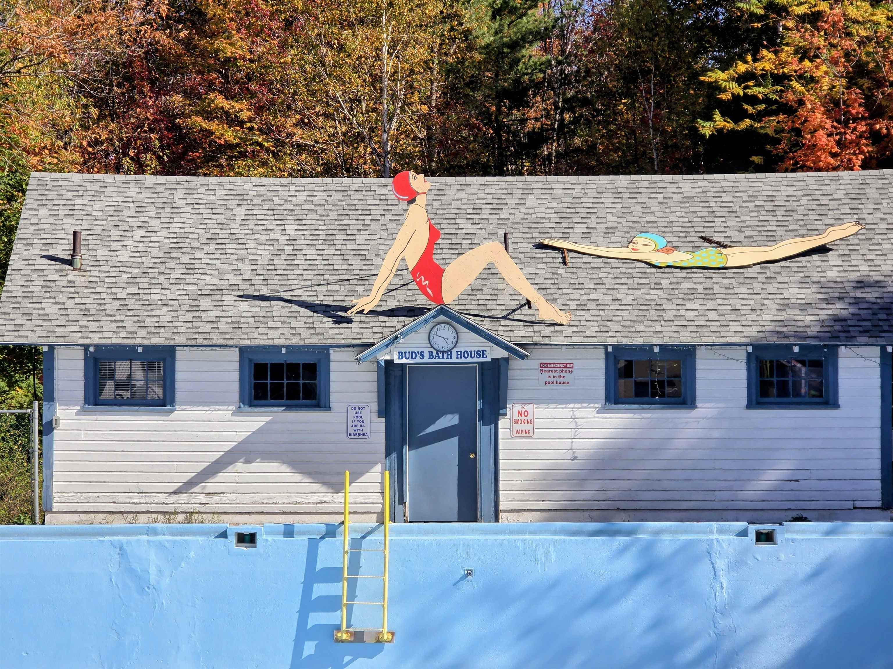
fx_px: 2967
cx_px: 446
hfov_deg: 17.1
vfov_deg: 12.9
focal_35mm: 115
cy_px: 334
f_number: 3.4
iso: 64
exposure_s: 1/1718
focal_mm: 18.6
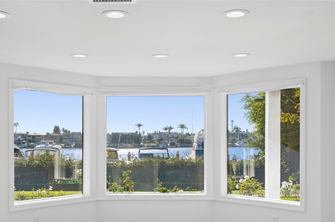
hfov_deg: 45.4
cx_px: 145
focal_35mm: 43
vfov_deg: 31.0
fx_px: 400
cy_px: 136
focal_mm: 35
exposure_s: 1/200
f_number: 9
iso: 100
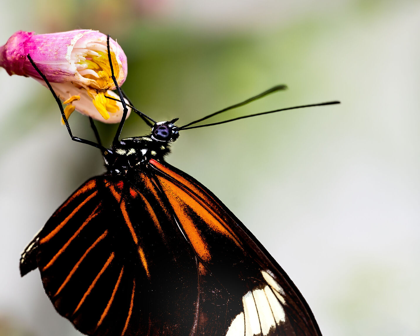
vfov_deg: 9.4
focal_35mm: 165
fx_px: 2051
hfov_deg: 11.7
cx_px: 115
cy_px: 225
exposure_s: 1/800
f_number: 6.3
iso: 800
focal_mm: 105
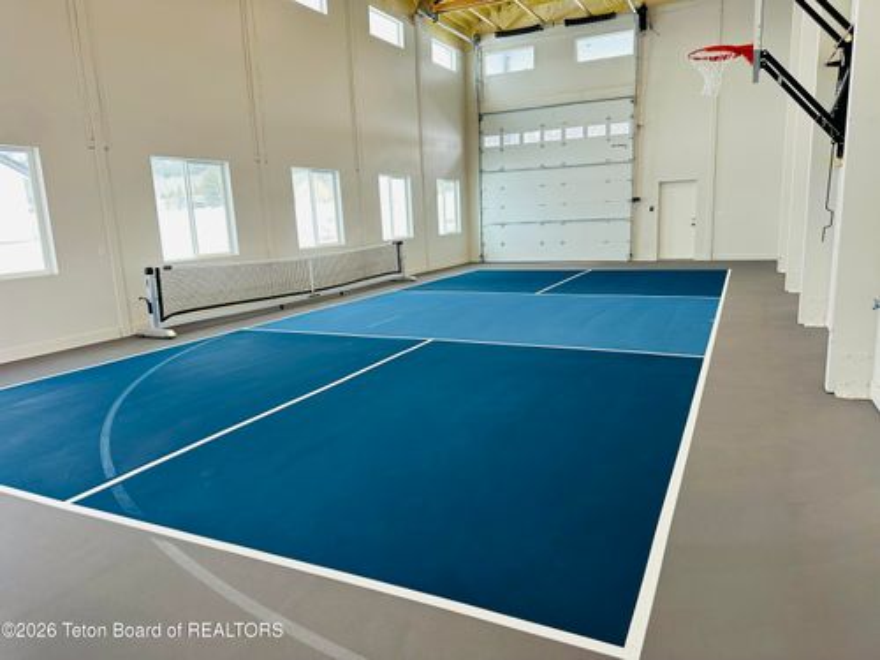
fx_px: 610
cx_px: 440
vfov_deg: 56.8
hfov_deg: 71.6
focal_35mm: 24
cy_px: 330
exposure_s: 1/246
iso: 80
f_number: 1.78
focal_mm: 6.86
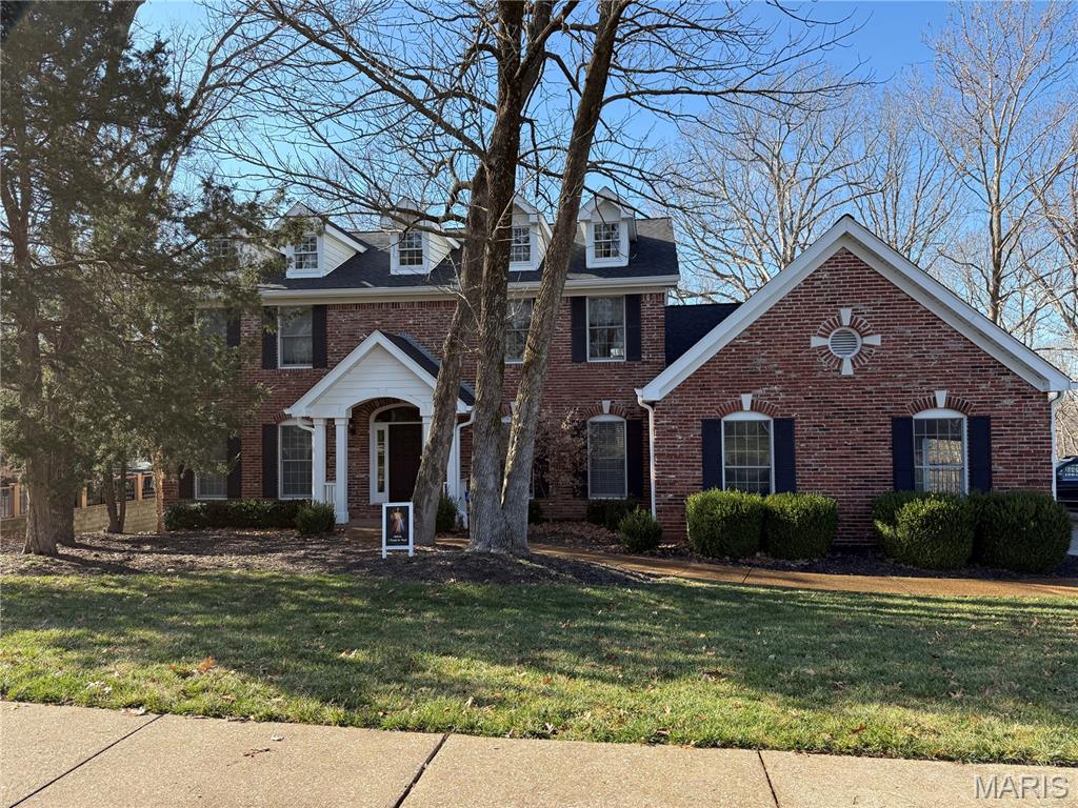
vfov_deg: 56.8
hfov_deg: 71.6
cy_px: 404
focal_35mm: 24
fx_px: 747
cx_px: 539
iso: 100
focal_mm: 6.76
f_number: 1.78
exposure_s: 1/1585
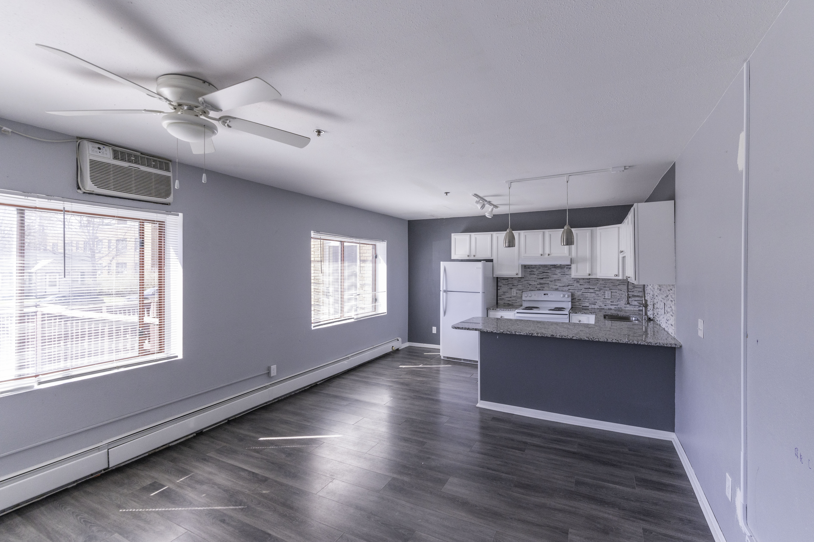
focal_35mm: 16
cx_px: 407
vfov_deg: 73.7
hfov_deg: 96.8
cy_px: 271
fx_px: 362
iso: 1250
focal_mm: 16
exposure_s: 1/200
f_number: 8
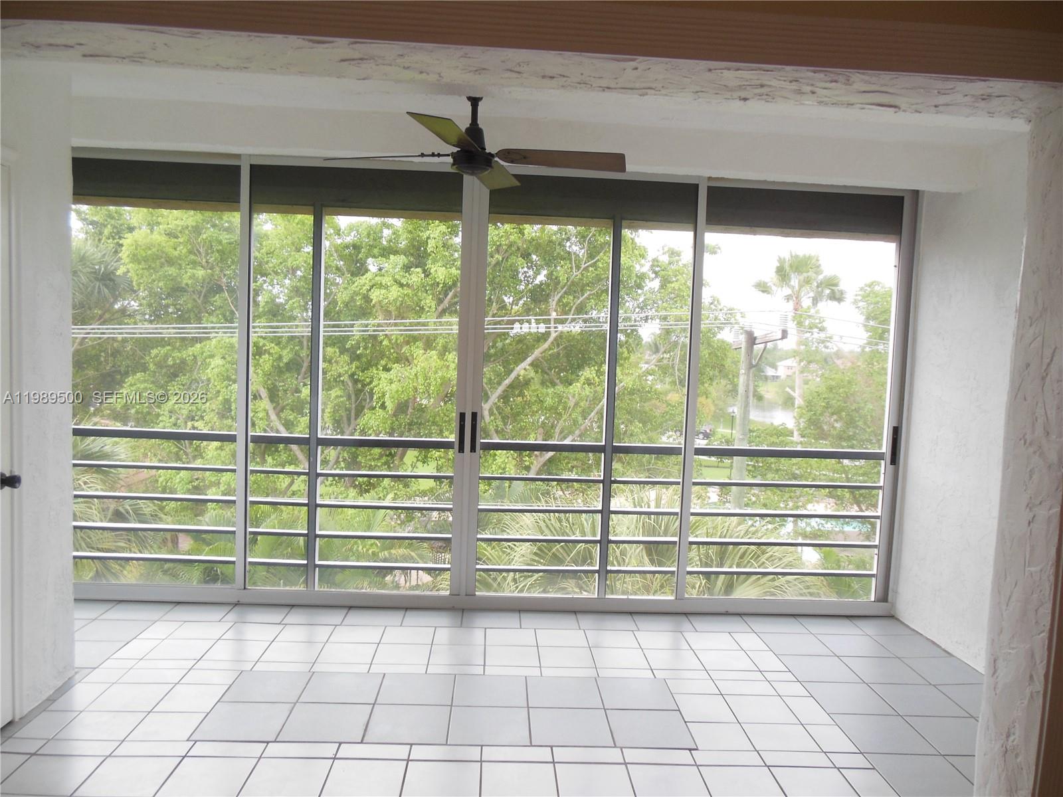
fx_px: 768
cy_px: 398
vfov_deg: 54.9
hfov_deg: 69.4
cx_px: 532
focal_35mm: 25
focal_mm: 4.5
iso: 125
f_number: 3.2
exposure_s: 1/50
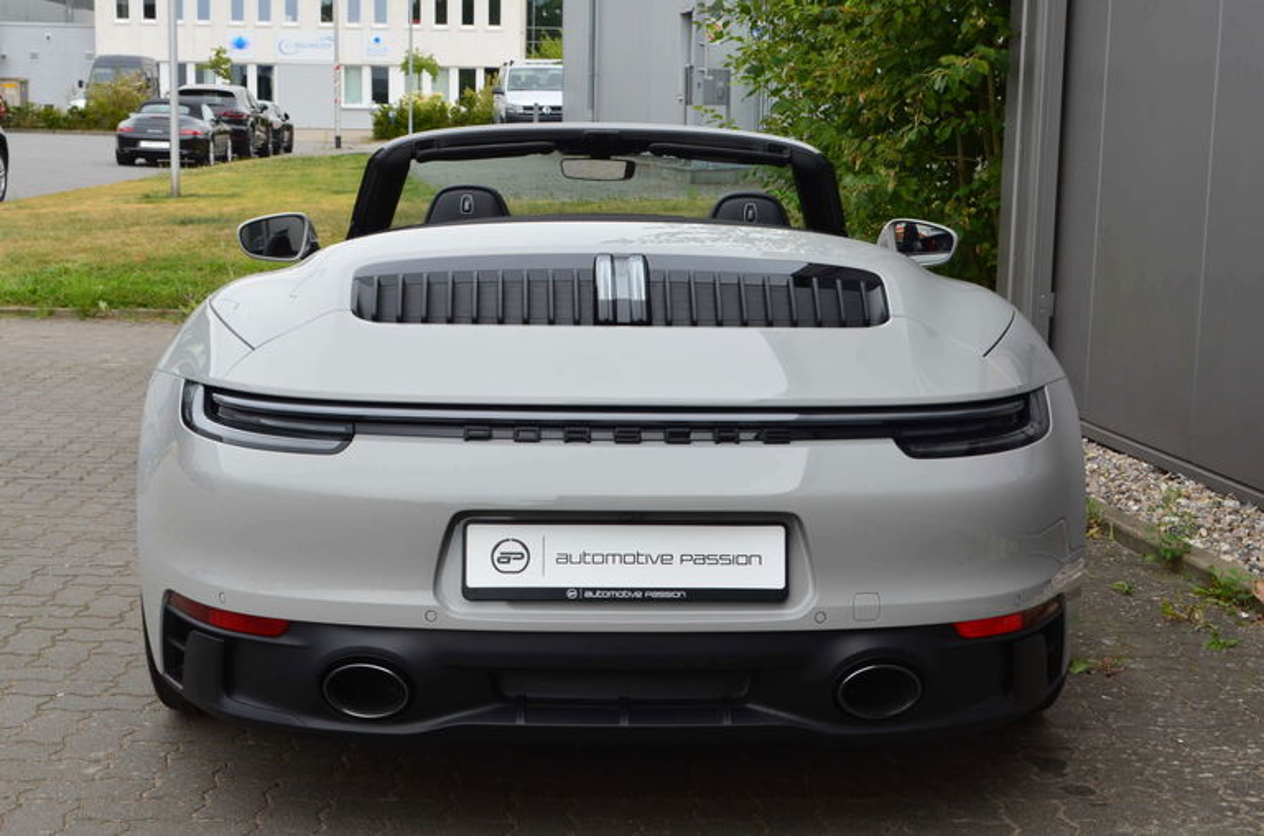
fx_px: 1891
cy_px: 418
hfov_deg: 37.0
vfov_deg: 24.9
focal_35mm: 54
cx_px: 632
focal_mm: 36
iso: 280
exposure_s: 1/60
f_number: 10
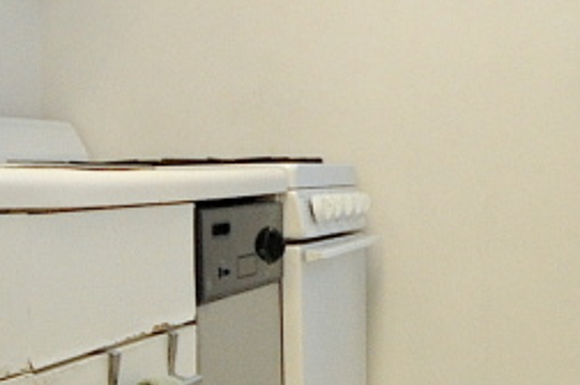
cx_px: 631
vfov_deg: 13.6
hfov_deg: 19.6
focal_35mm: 100
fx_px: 1609
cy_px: 141
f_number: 4.2
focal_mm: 11
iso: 800
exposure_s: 1/30
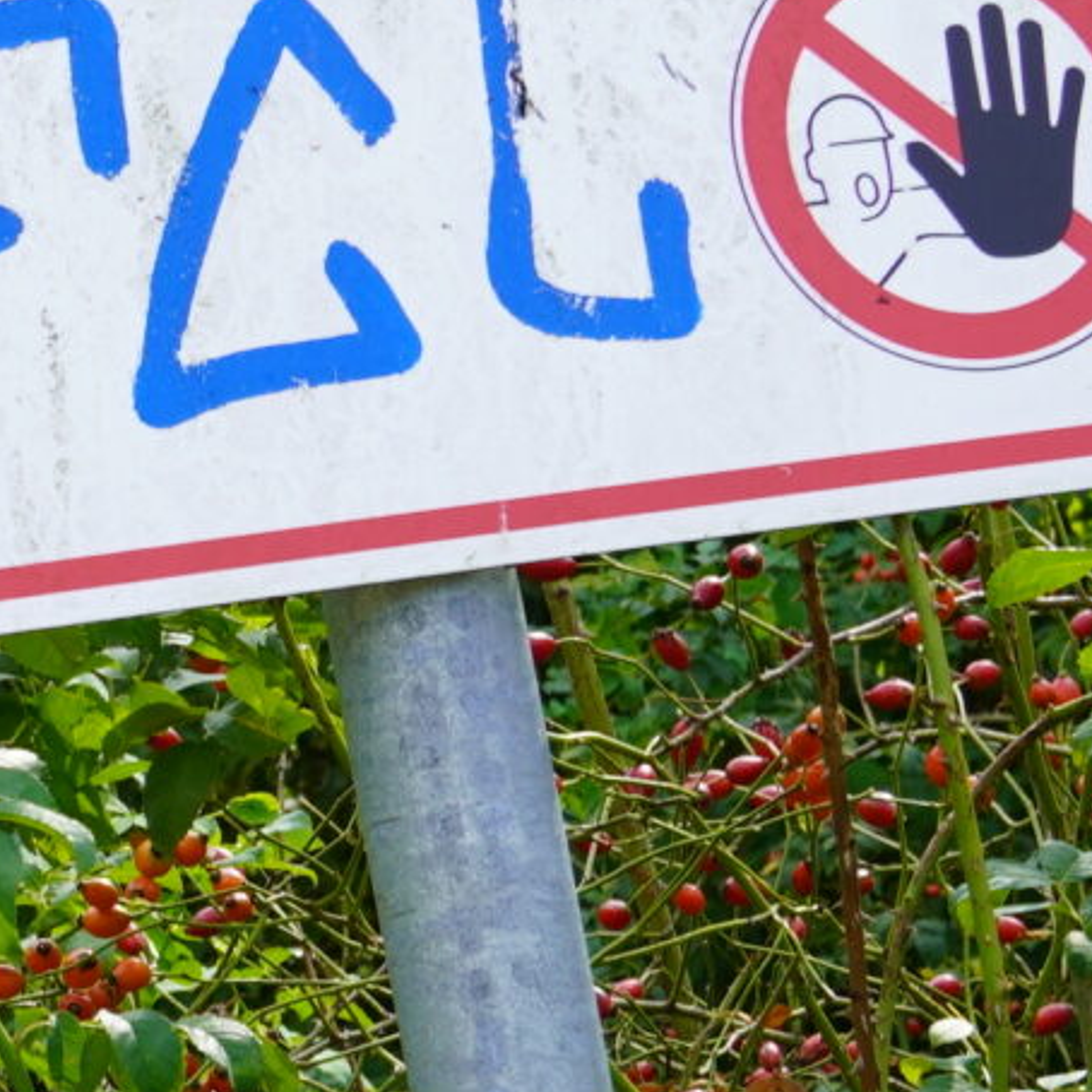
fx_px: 6674
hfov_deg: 9.0
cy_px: 503
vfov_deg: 9.4
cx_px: -871
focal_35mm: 187
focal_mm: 26
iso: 100
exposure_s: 1/100
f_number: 6.3
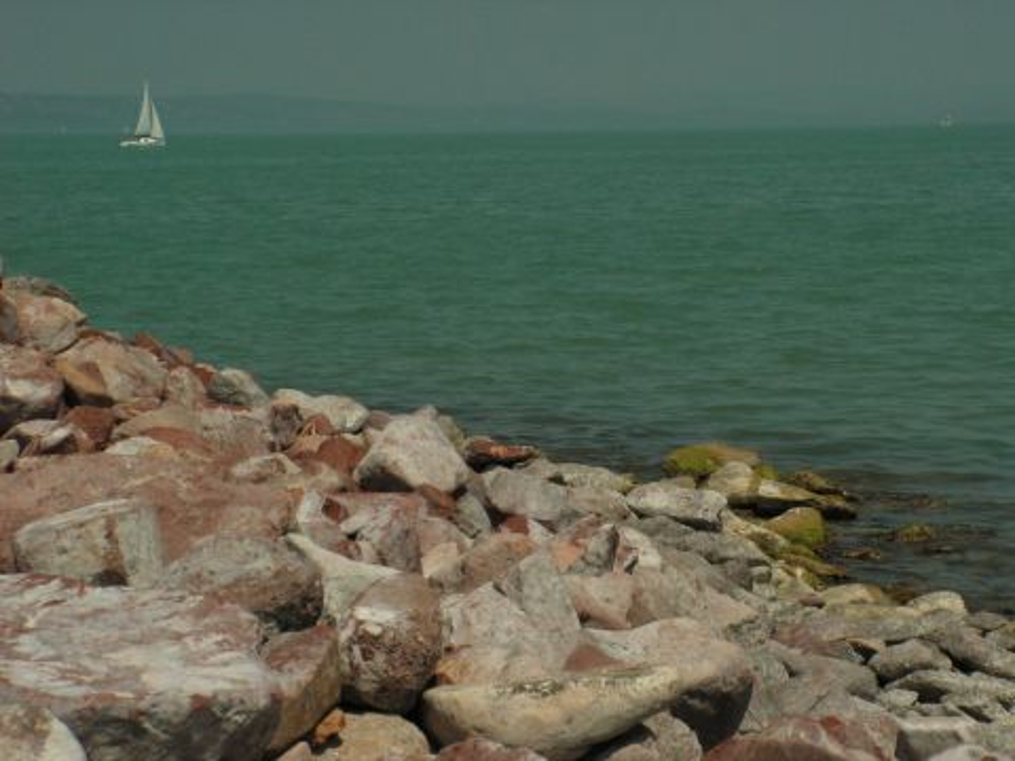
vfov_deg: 14.4
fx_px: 3020
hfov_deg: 19.1
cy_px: 380
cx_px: 508
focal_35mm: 103
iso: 100
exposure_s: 1/2000
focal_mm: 17.3
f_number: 4.8
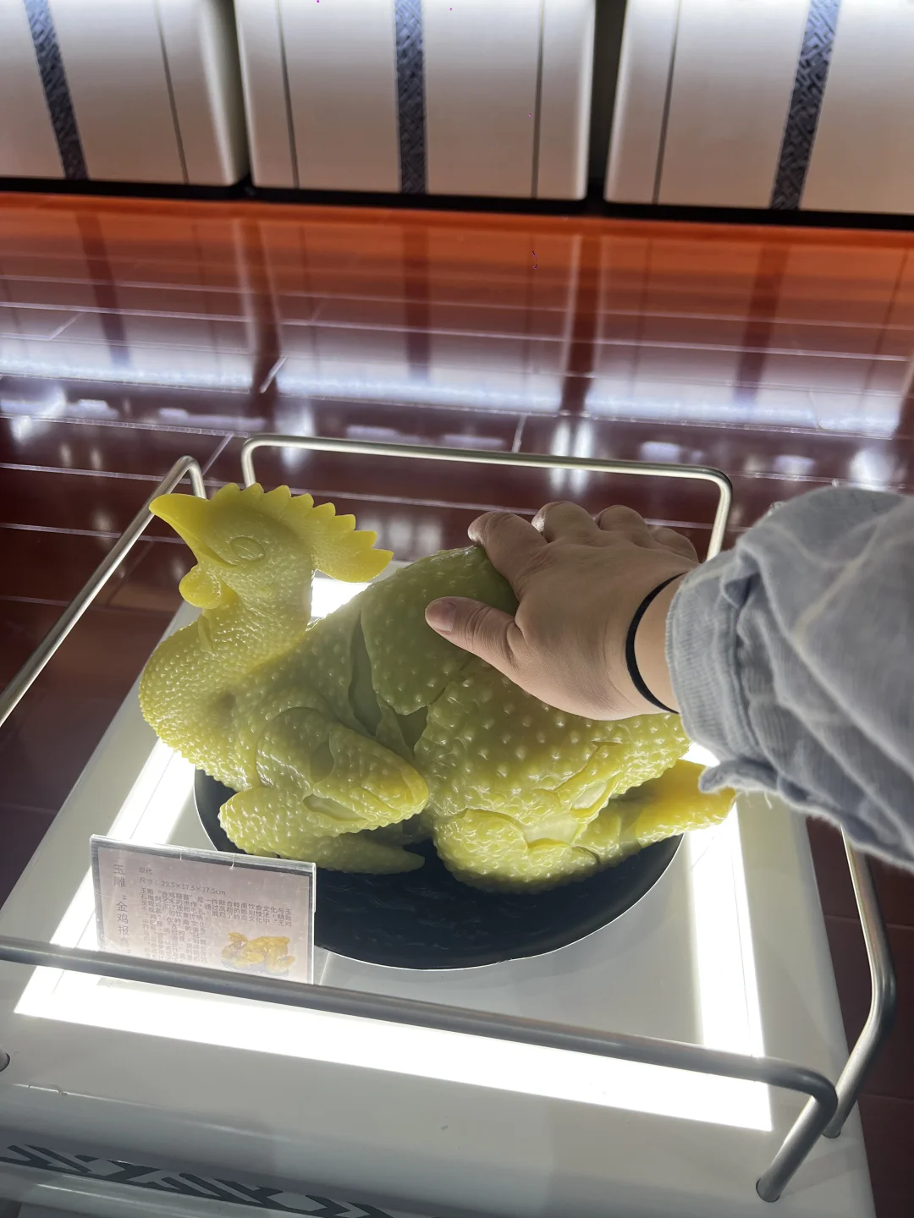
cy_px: 609
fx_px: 915
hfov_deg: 53.1
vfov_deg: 67.3
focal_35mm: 26
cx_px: 457
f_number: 1.5
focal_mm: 5.7
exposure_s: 1/121
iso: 80
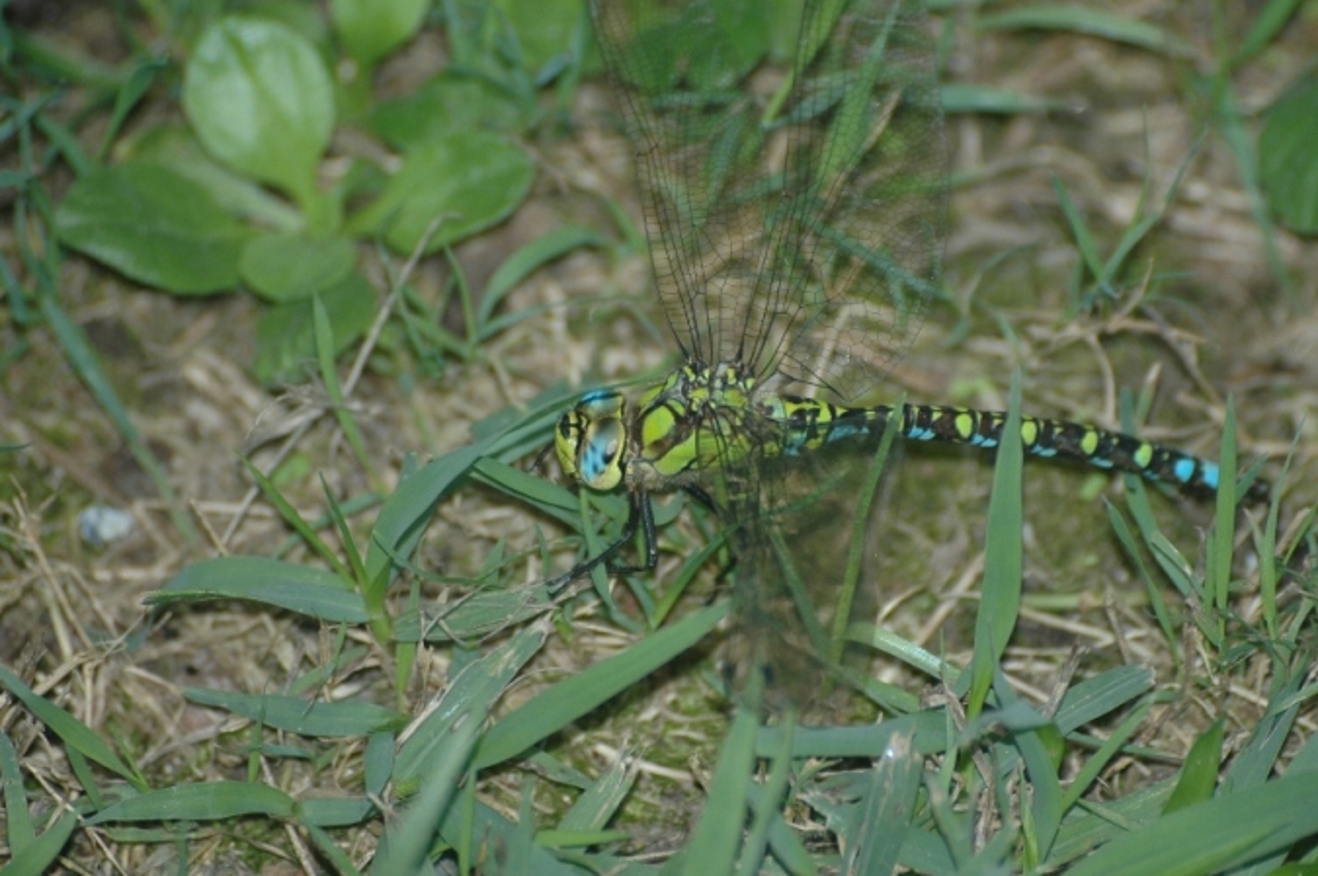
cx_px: 765
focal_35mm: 391
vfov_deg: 3.5
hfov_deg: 5.3
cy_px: 443
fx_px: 14304
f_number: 5.6
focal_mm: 220
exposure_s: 1/400
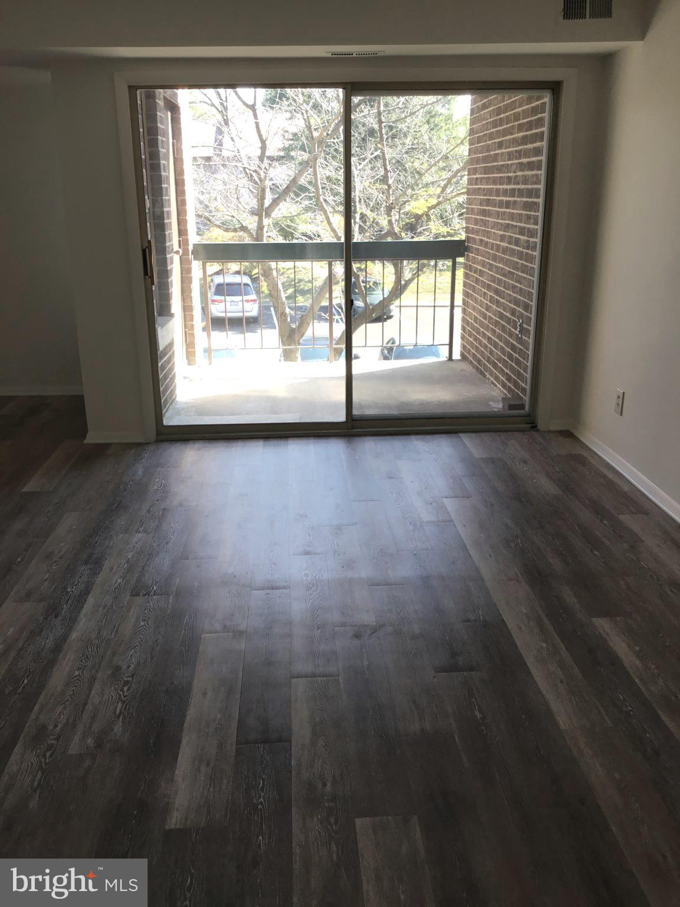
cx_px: 340
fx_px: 812
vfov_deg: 58.4
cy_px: 454
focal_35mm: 31
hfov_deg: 45.4
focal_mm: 3.3
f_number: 2.4
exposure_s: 1/60
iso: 25
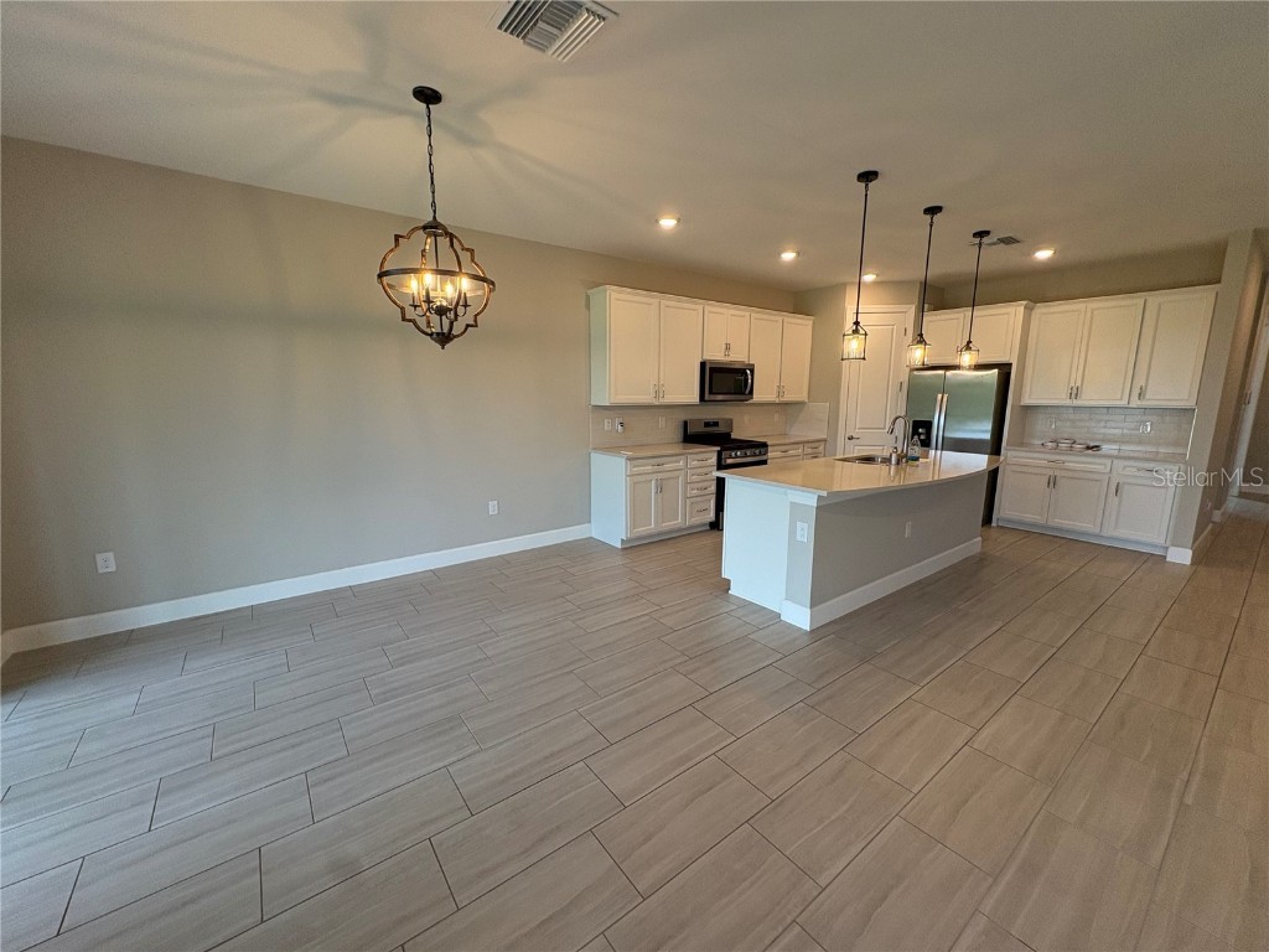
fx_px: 513
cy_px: 476
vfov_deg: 85.7
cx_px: 634
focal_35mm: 14
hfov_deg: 102.1
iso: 125
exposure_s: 1/120
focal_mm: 2.22
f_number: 2.2
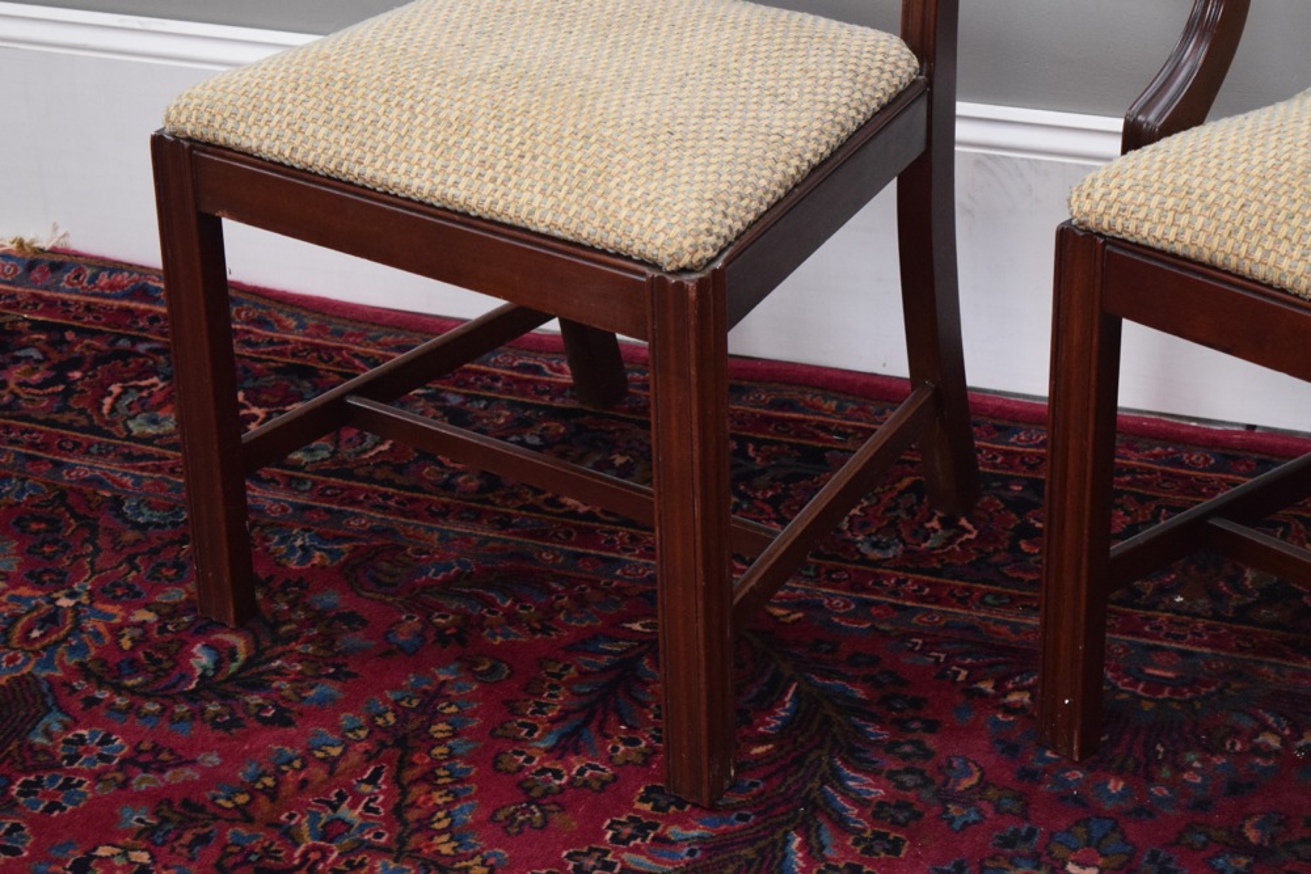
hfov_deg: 24.6
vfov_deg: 16.6
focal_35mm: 82
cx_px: 656
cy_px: 437
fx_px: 3005
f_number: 5.6
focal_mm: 55
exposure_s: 1/60
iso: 3200
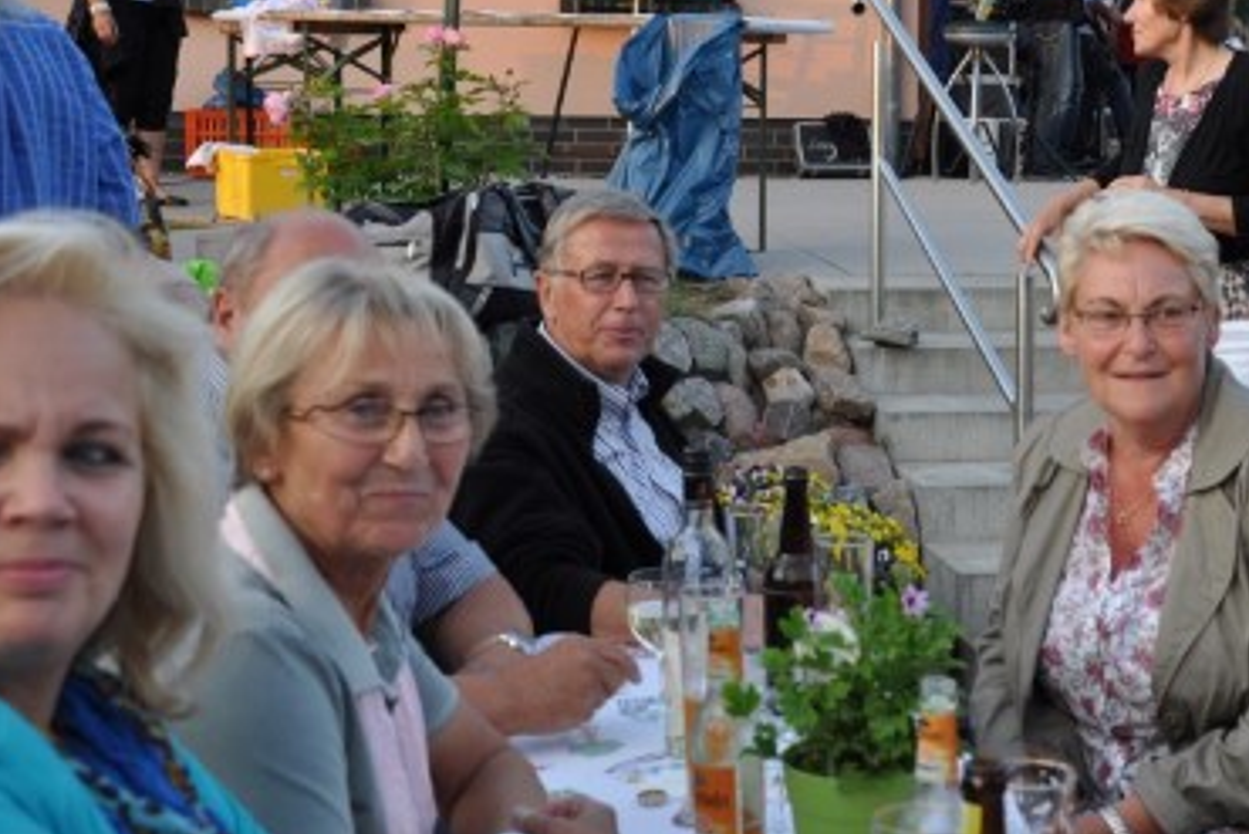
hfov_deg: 32.2
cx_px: 969
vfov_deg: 22.2
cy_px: 250
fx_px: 2111
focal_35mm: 61
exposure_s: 1/125
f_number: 5.6
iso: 320
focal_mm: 25
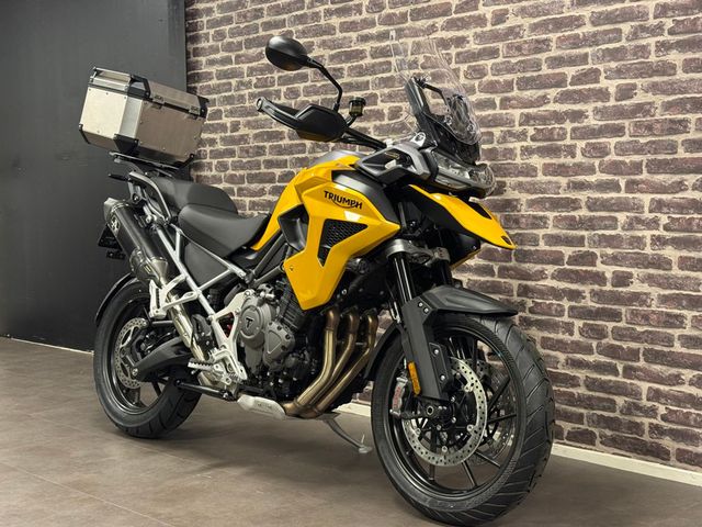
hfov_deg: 39.7
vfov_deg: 30.3
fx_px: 973
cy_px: 264
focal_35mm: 48
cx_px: 351
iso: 320
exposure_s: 1/33
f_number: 1.78
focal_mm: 6.76
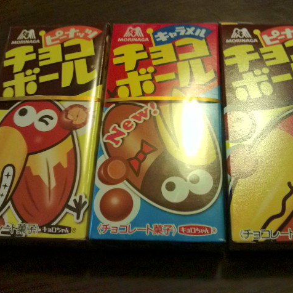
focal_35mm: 38
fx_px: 364
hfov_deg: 43.8
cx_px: 165
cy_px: 147
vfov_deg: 43.9
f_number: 2.8
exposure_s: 1/16.7
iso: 100
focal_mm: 3.3
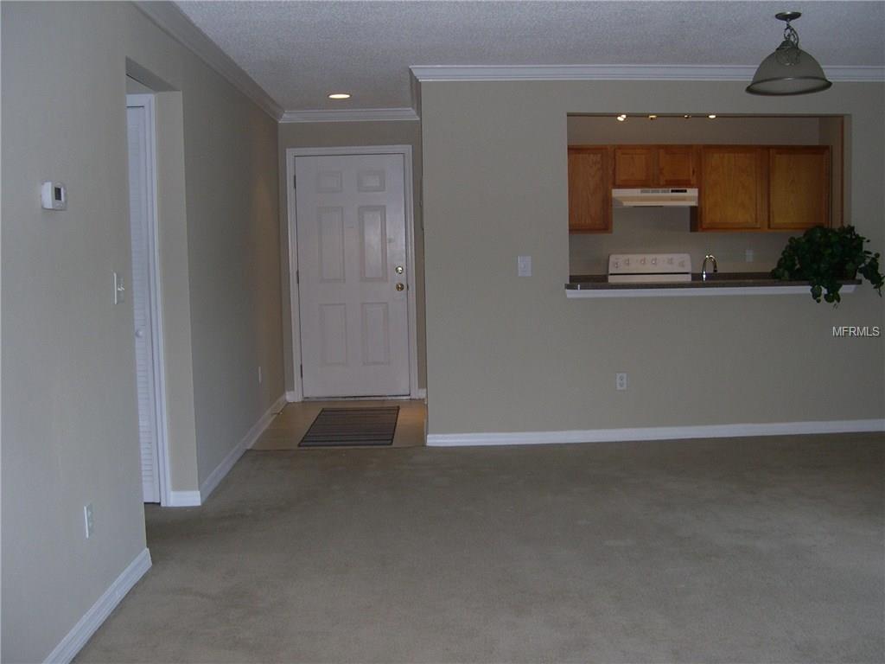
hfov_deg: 49.0
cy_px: 332
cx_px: 442
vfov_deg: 37.7
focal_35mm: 38
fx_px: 972
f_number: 2.8
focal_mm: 8
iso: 171
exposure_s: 1/60
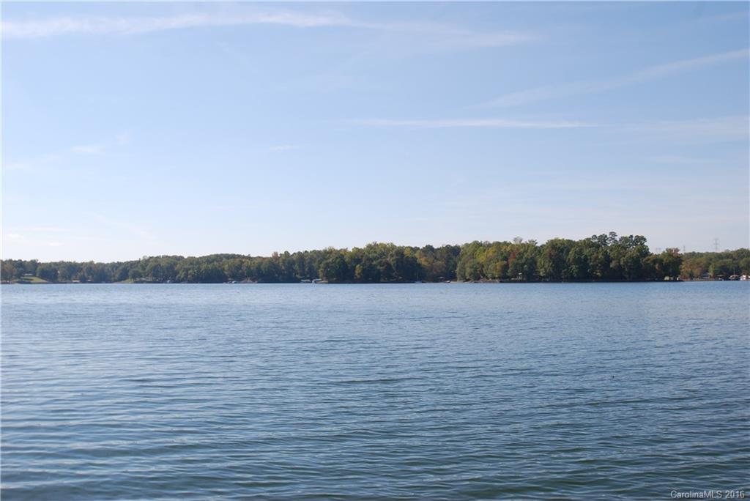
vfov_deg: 36.9
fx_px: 750
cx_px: 375
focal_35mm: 36
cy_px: 250
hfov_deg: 53.1
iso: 100
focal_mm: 24
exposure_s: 1/200
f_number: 8
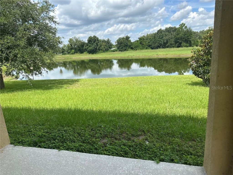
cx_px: 116
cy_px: 88
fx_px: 162
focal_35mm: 24
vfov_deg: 56.8
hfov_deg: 71.6
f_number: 1.78
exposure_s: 1/2732
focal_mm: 6.86
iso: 80
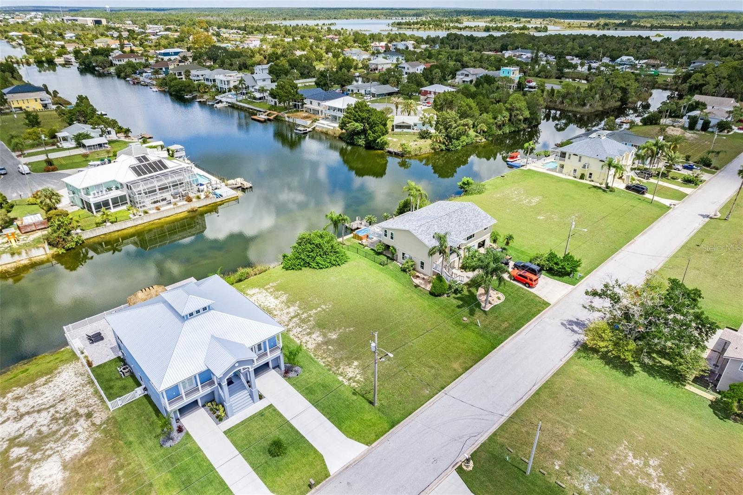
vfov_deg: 57.2
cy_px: 248
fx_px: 454
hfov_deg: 78.6
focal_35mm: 22
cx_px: 372
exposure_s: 1/2500
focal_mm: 8.38
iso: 140
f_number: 2.8
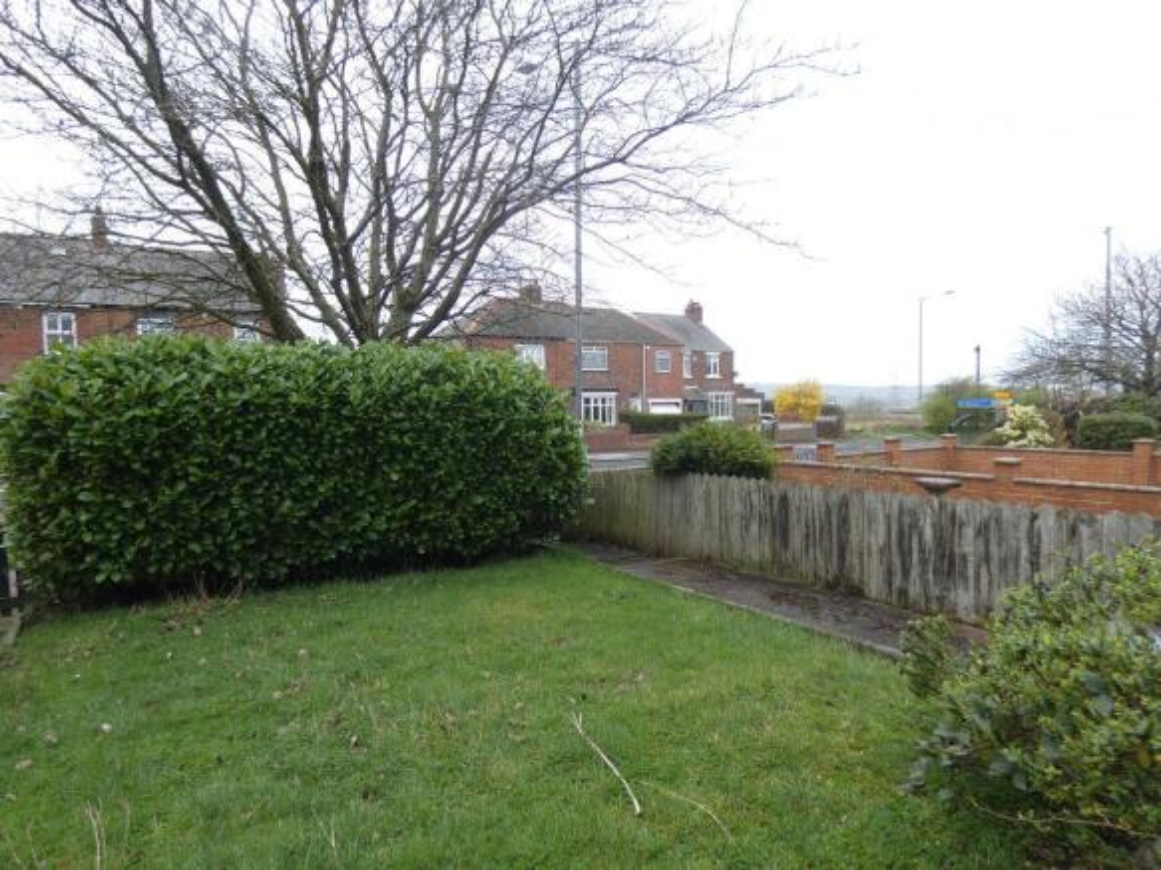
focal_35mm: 20
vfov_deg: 66.0
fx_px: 671
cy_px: 435
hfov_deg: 81.8
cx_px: 580
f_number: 2.8
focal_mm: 3.6
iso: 80
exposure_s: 1/320
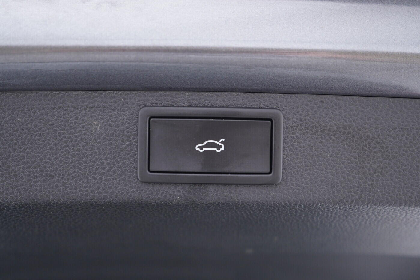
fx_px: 432
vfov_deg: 35.9
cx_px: 207
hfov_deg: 51.9
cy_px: 136
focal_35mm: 37
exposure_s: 1/40
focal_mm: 24
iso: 320
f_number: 2.8
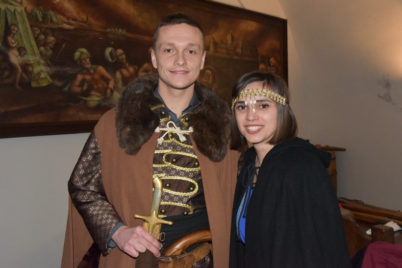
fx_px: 391
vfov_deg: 37.9
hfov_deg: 54.4
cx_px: 201
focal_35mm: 35
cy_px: 134
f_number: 9
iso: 10000
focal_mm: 35
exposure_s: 1/60
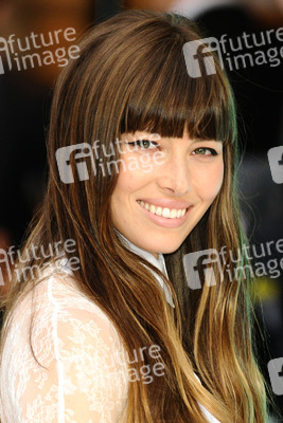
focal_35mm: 300
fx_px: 3534
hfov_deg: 4.6
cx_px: 142
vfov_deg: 6.9
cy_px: 212
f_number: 4
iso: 640
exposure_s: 1/160
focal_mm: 200
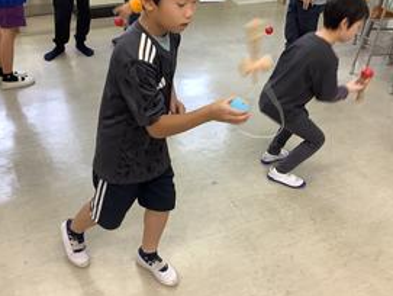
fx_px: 455
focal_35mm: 40
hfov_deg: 46.7
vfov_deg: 36.0
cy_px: 133
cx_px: 183
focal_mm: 3.3
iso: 125
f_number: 2.4
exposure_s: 1/50
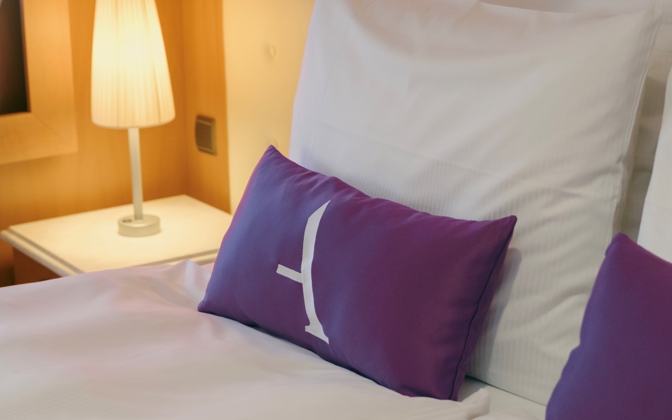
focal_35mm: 76
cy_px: 195
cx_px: 334
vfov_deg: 17.2
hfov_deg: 27.1
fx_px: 1392
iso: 800
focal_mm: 33
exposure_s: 1/160
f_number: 2.2
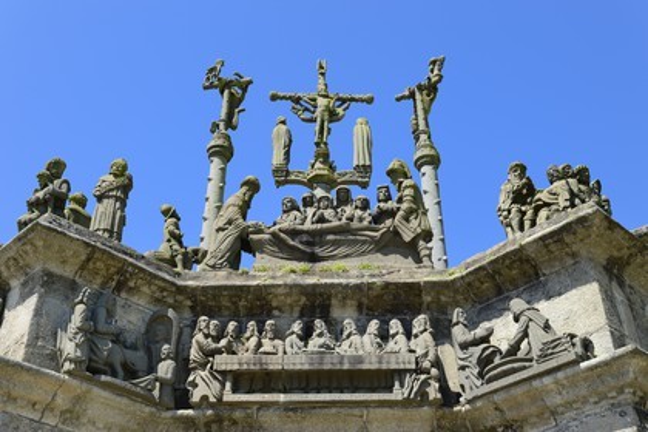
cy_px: 216
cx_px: 324
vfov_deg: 28.1
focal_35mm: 48
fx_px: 864
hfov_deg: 41.1
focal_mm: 48
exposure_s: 1/400
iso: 200
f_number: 7.1
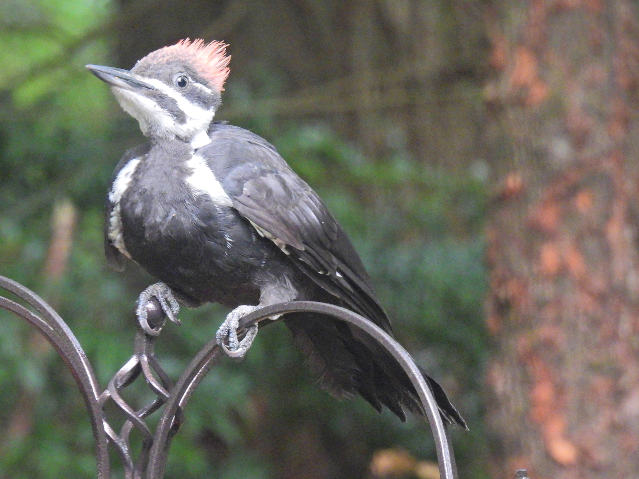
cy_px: 240
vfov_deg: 1.5
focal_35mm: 1000
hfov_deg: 2.0
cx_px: 320
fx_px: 18460
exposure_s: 1/125
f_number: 5.6
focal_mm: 178
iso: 1400
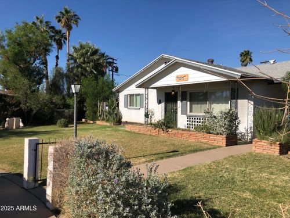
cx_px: 145
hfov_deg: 63.4
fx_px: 235
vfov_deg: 49.7
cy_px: 109
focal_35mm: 28
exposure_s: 1/2667
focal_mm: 4
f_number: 1.8
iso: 20
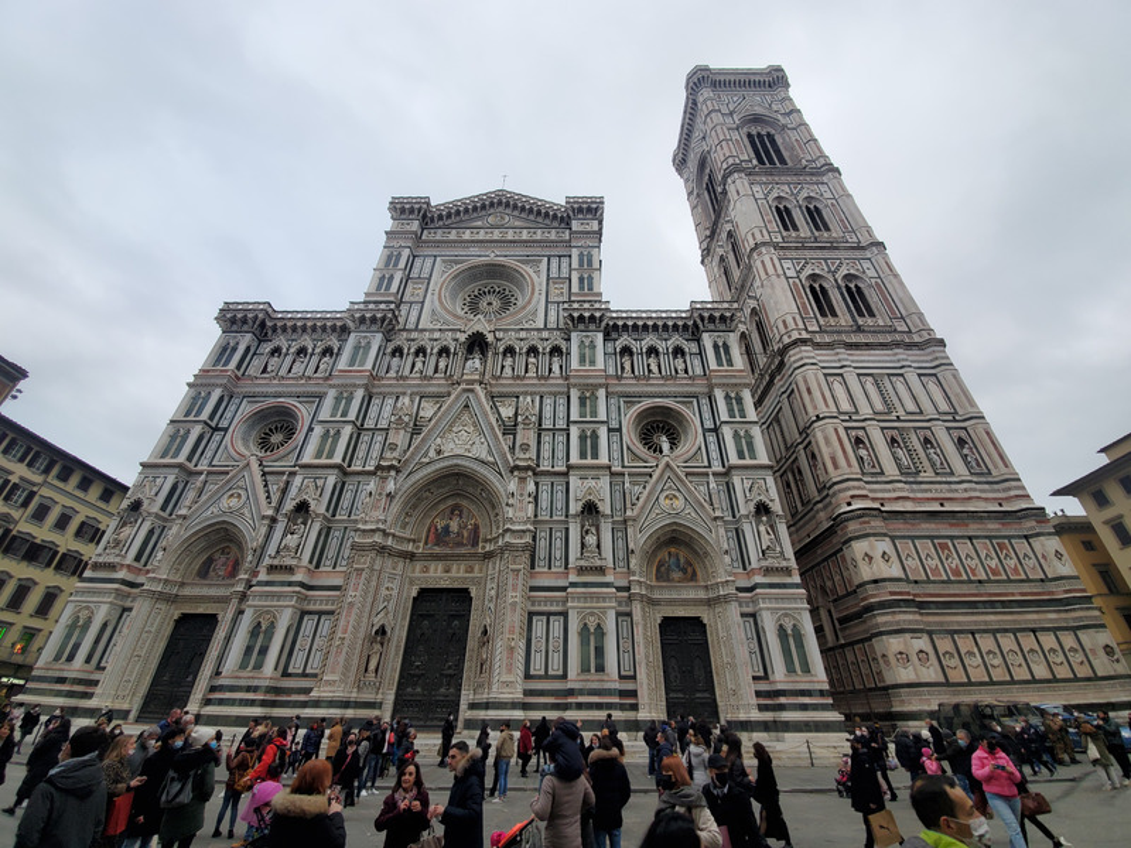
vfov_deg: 89.9
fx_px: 425
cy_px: 424
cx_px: 566
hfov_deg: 106.2
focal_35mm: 13
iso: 64
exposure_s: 1/100
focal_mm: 1.8
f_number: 2.2
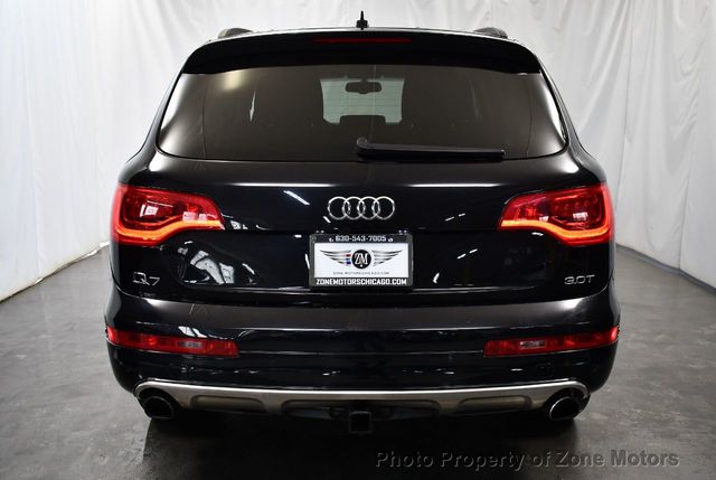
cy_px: 240
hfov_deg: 53.1
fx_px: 717
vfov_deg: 37.0
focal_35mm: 36
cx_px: 358
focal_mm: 18
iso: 800
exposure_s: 1/160
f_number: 3.5
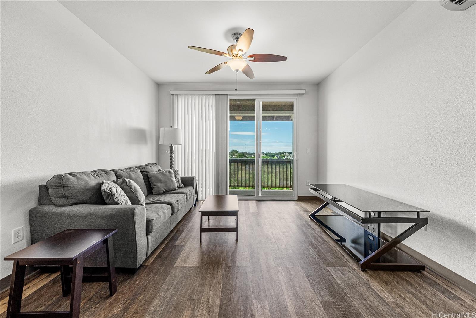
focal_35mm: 14
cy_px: 159
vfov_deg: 81.3
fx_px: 185
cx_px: 238
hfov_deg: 104.2
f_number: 8
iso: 400
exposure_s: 1/10
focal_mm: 14
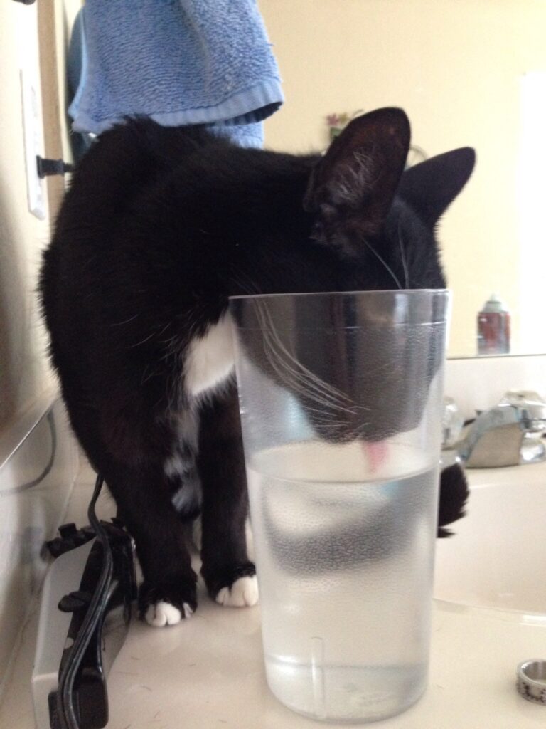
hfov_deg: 42.9
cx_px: 273
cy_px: 364
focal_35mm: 33
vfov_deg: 55.4
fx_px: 694
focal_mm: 4.12
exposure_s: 1/15
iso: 500
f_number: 2.4
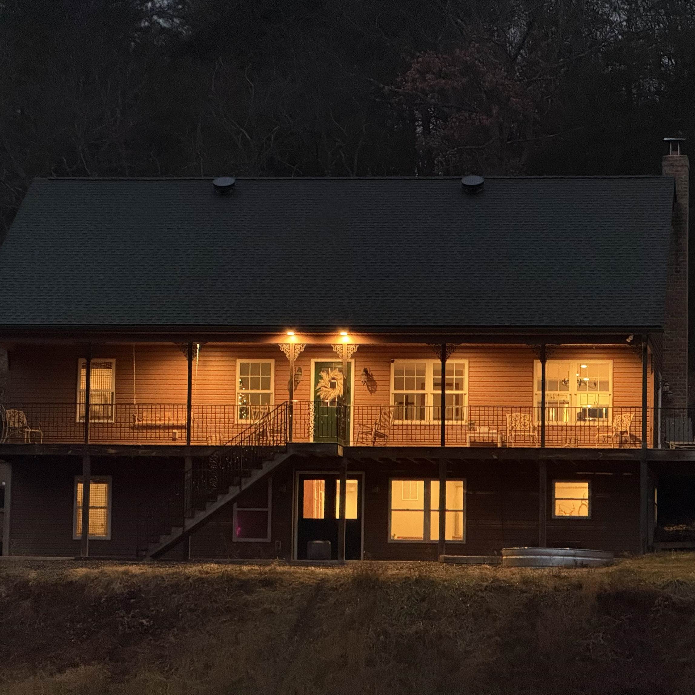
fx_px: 3226
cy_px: 348
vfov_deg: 12.3
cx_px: 349
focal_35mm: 142
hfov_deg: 12.3
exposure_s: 1/28
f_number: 2.8
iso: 2000
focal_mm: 15.66
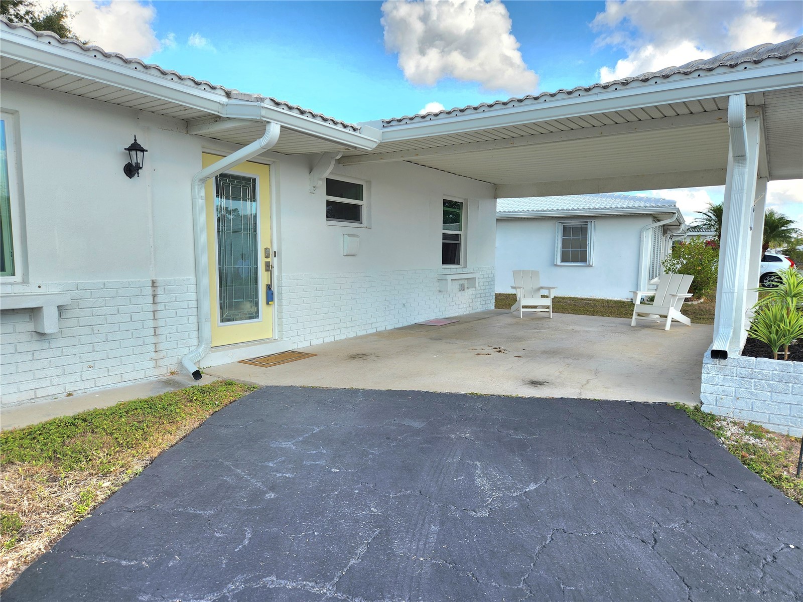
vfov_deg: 58.9
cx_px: 402
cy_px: 301
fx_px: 534
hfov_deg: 73.9
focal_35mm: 23
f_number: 1.8
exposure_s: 1/1111
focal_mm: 5.4
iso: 20
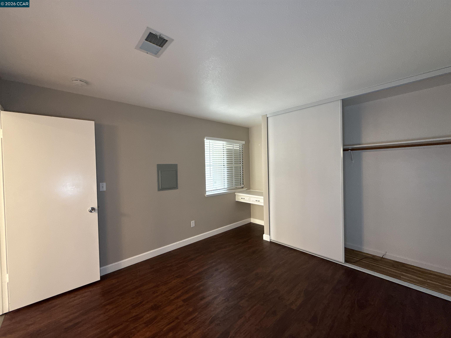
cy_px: 169
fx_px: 182
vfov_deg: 85.7
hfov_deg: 102.1
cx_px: 226
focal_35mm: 14
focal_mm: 2.22
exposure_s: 1/60
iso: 400
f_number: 2.2
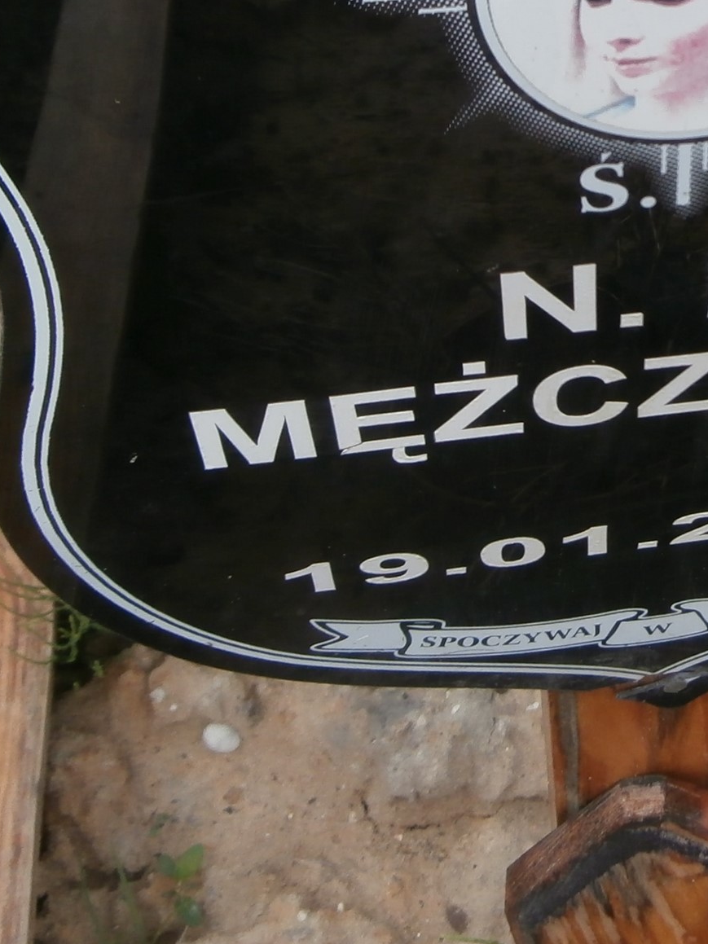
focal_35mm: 62
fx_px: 1691
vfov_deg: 30.2
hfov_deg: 22.4
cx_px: 758
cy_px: 145
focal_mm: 4.2
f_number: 3
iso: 100
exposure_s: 1/1000
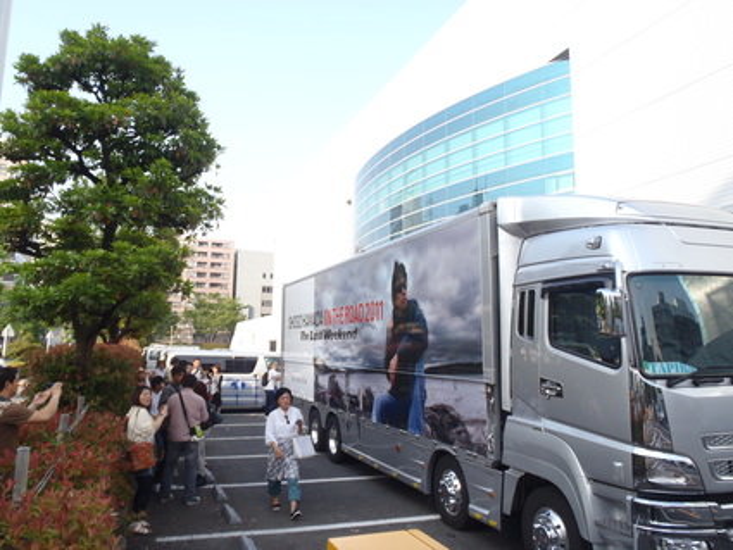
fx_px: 593
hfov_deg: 63.4
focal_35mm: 28
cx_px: 366
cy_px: 275
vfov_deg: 49.8
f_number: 3.9
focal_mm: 5
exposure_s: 1/160
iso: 80
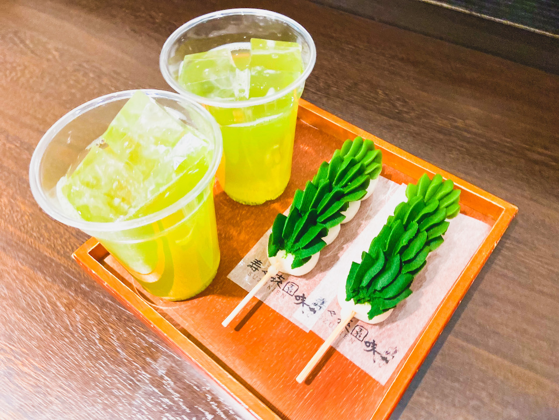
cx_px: 280
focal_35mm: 26
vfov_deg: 53.1
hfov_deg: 67.3
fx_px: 420
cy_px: 210
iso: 320
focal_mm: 4.25
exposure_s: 1/50
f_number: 1.8
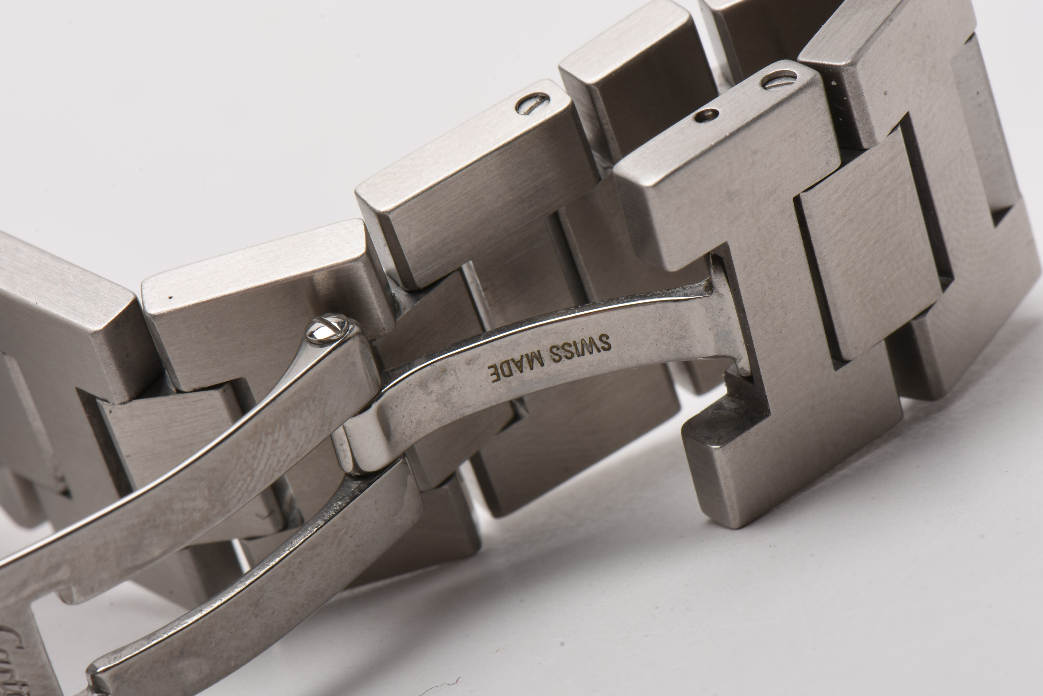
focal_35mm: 128
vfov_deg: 10.8
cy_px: 348
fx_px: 3694
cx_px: 522
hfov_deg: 16.1
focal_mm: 85
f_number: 25
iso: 100
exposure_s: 1/100
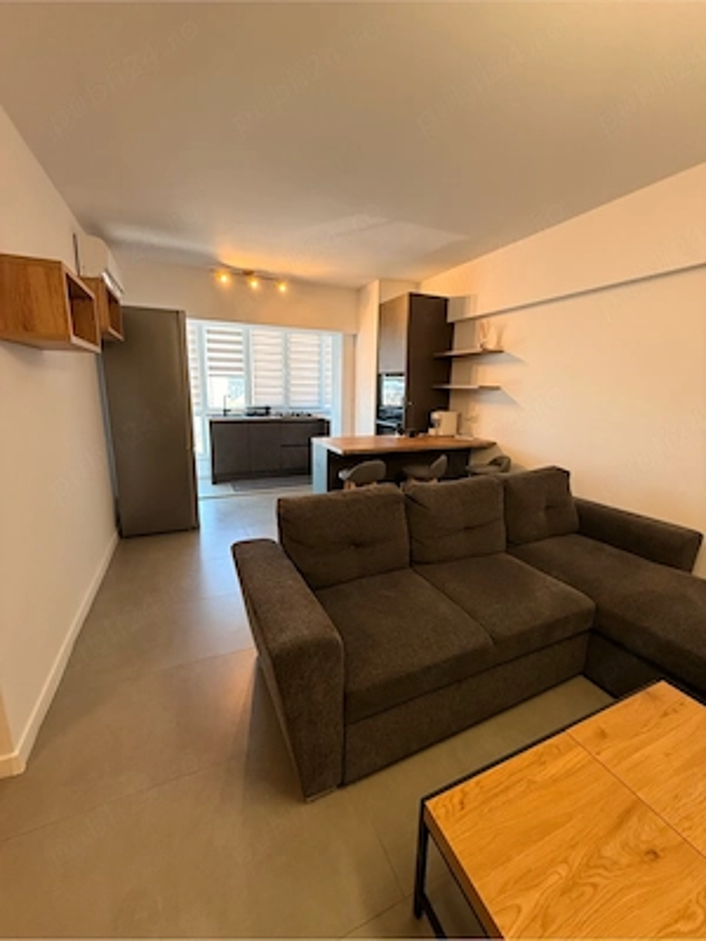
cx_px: 353
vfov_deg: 102.1
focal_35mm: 14
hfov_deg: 85.7
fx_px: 381
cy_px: 470
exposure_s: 1/100
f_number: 2.2
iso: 200
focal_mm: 2.22
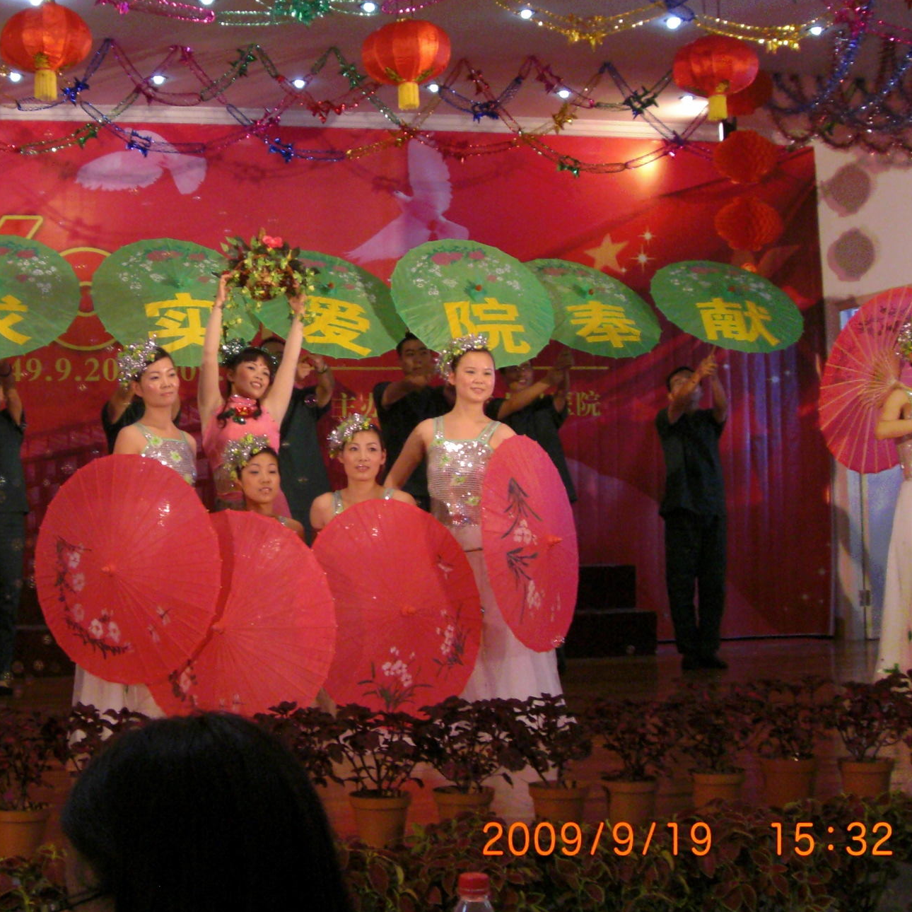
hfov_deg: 28.0
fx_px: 1788
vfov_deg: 28.5
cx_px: 179
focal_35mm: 60
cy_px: 354
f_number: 2.7
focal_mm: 6.2
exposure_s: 1/100
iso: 200
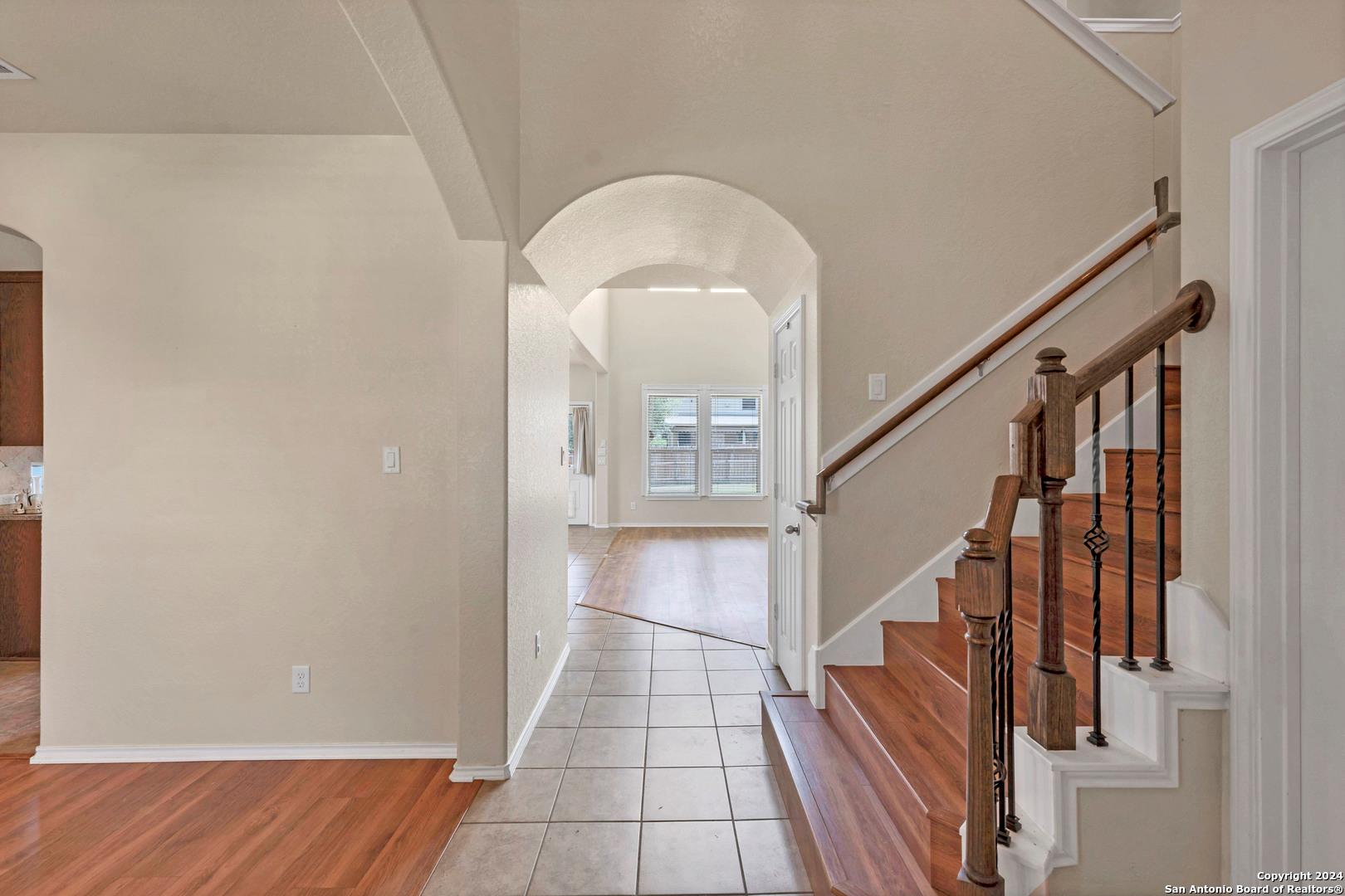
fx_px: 523
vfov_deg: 81.2
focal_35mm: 14
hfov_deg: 104.3
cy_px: 448
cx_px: 672
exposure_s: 1/5
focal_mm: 14
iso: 100
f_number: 7.1
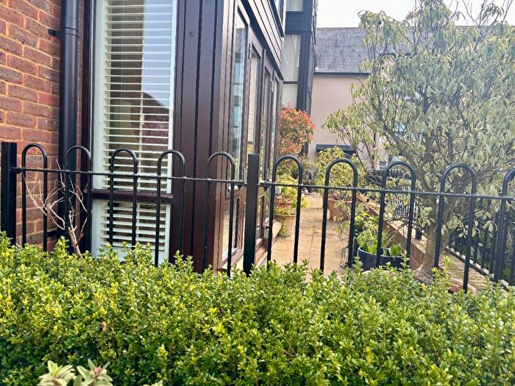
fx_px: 387
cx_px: 258
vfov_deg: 53.1
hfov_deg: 67.3
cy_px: 193
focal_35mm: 26
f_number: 1.6
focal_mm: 5.96
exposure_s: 1/515
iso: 50
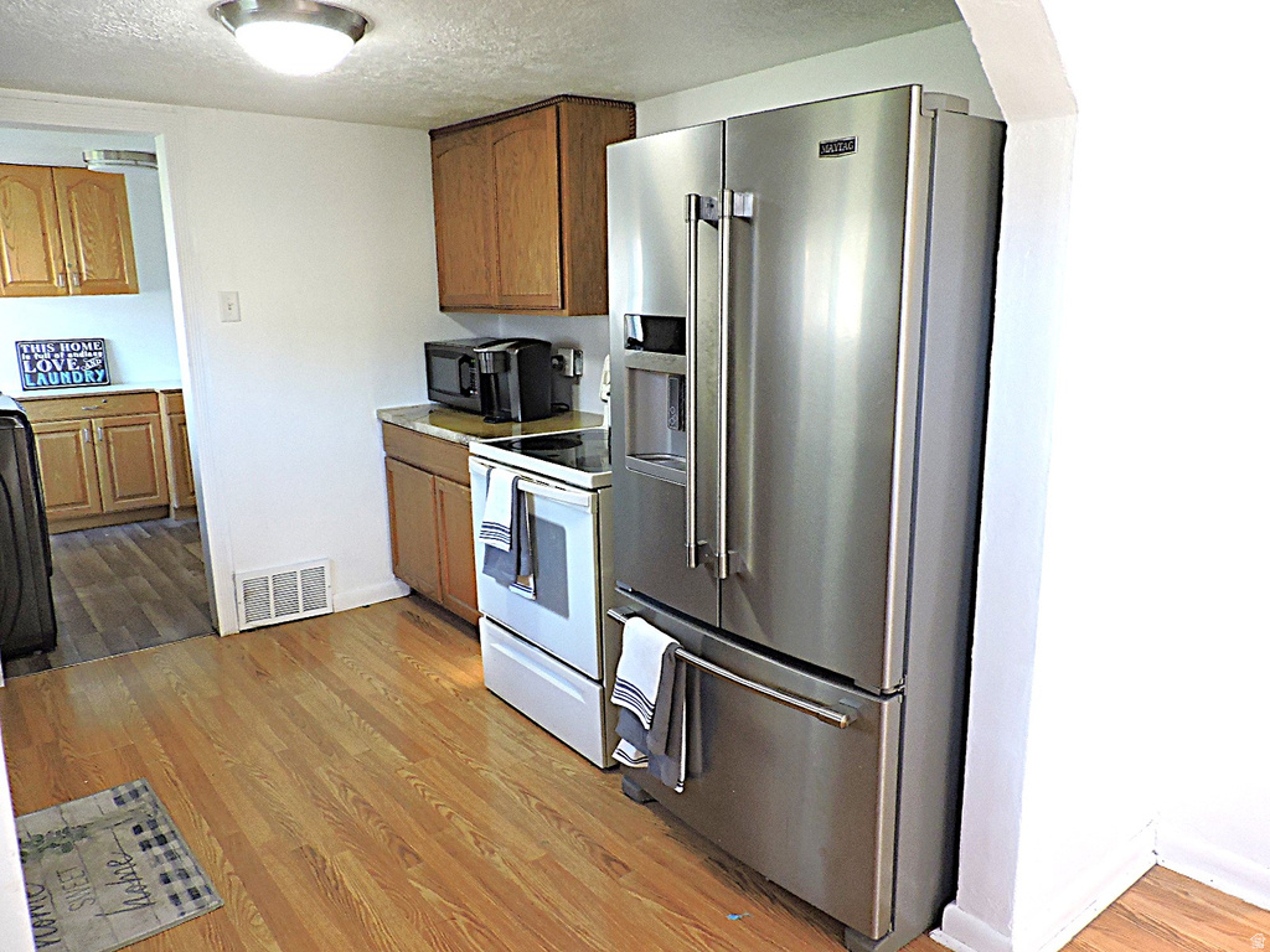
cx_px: 635
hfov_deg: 71.6
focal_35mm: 24
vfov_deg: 56.8
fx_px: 881
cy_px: 476
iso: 400
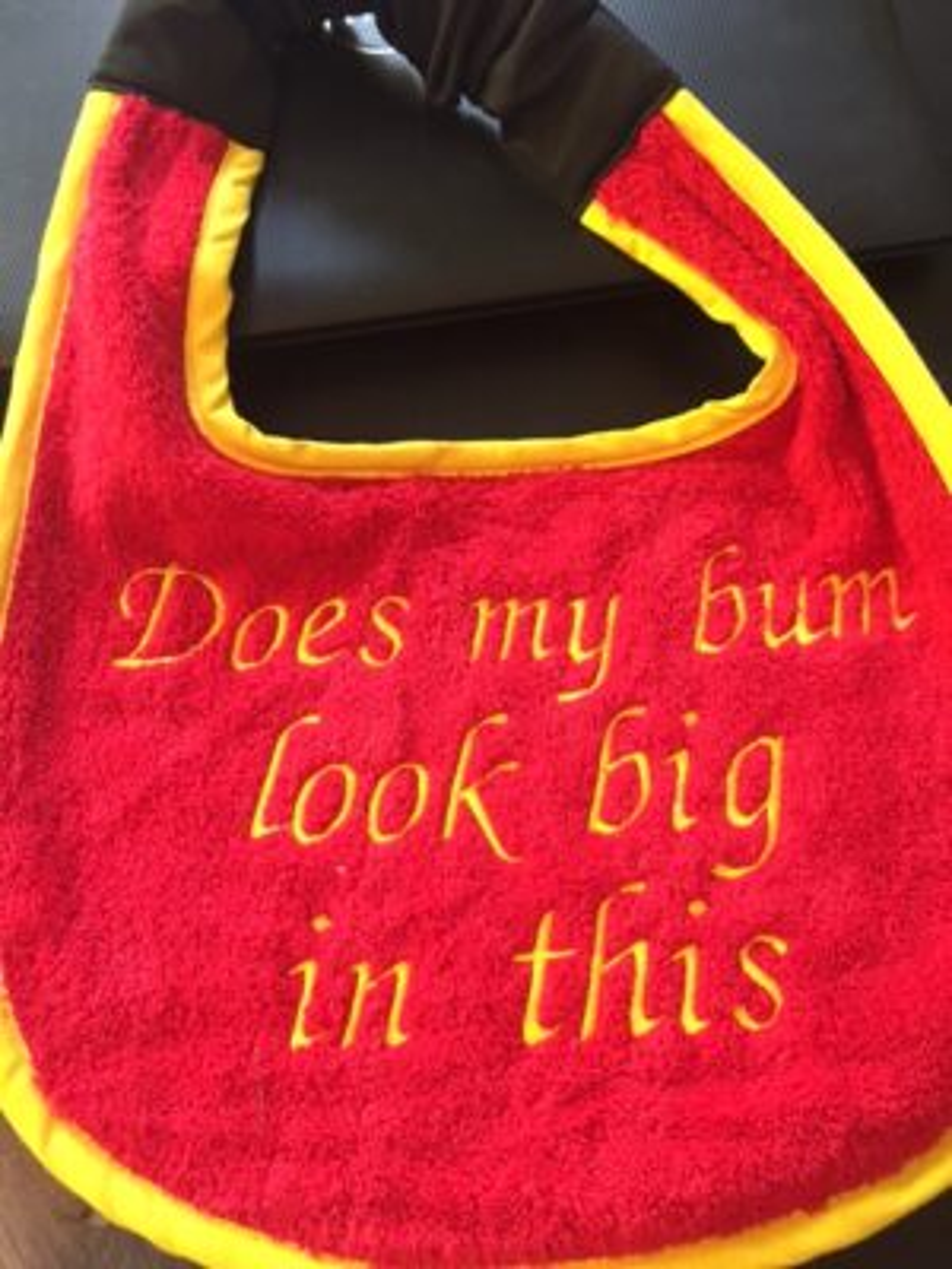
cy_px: 634
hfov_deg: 48.2
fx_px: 1063
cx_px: 476
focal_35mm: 29
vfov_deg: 61.7
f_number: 2.2
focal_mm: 4.15
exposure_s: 1/10
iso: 100
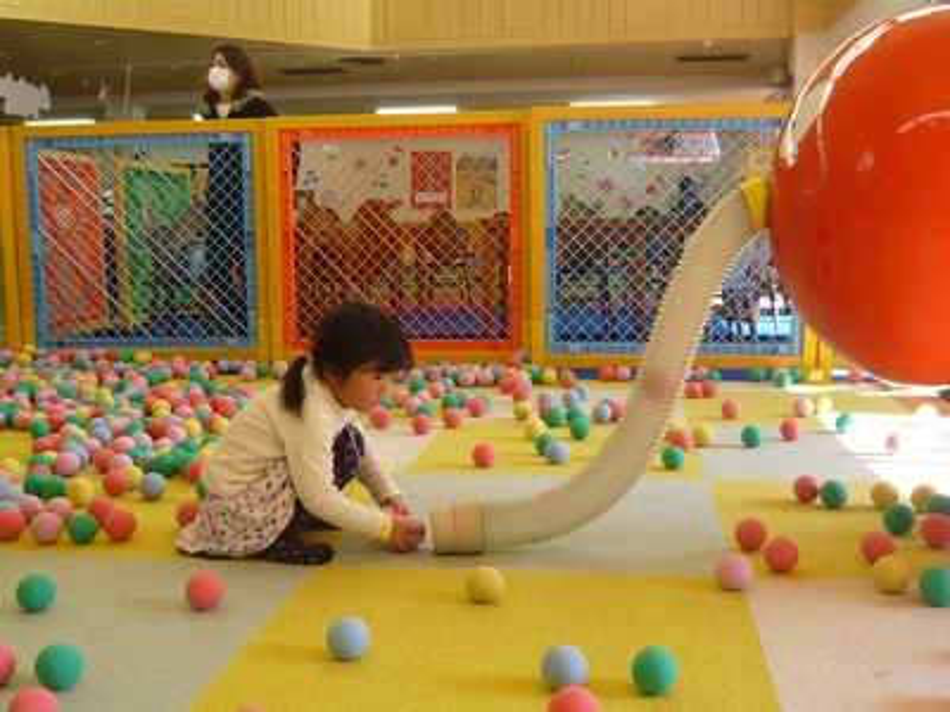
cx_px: 475
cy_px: 356
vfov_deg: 37.7
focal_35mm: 38
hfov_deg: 49.0
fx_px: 1043
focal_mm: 4.6
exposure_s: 1/80
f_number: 2.8
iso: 100
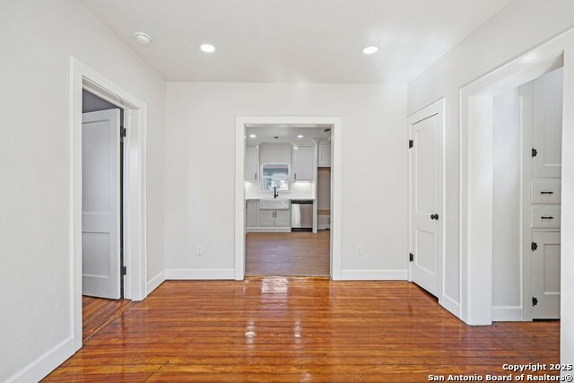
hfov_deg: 96.7
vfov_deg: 73.8
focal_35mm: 16
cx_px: 287
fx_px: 255
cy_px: 192
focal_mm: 16
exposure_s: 1/30
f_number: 8
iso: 125
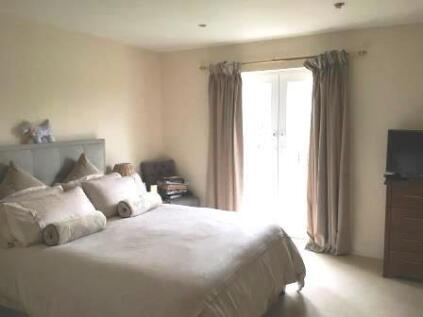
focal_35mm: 29
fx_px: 354
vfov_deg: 48.2
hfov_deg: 61.7
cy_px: 158
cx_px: 212
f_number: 2.2
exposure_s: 1/33
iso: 80
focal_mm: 4.15
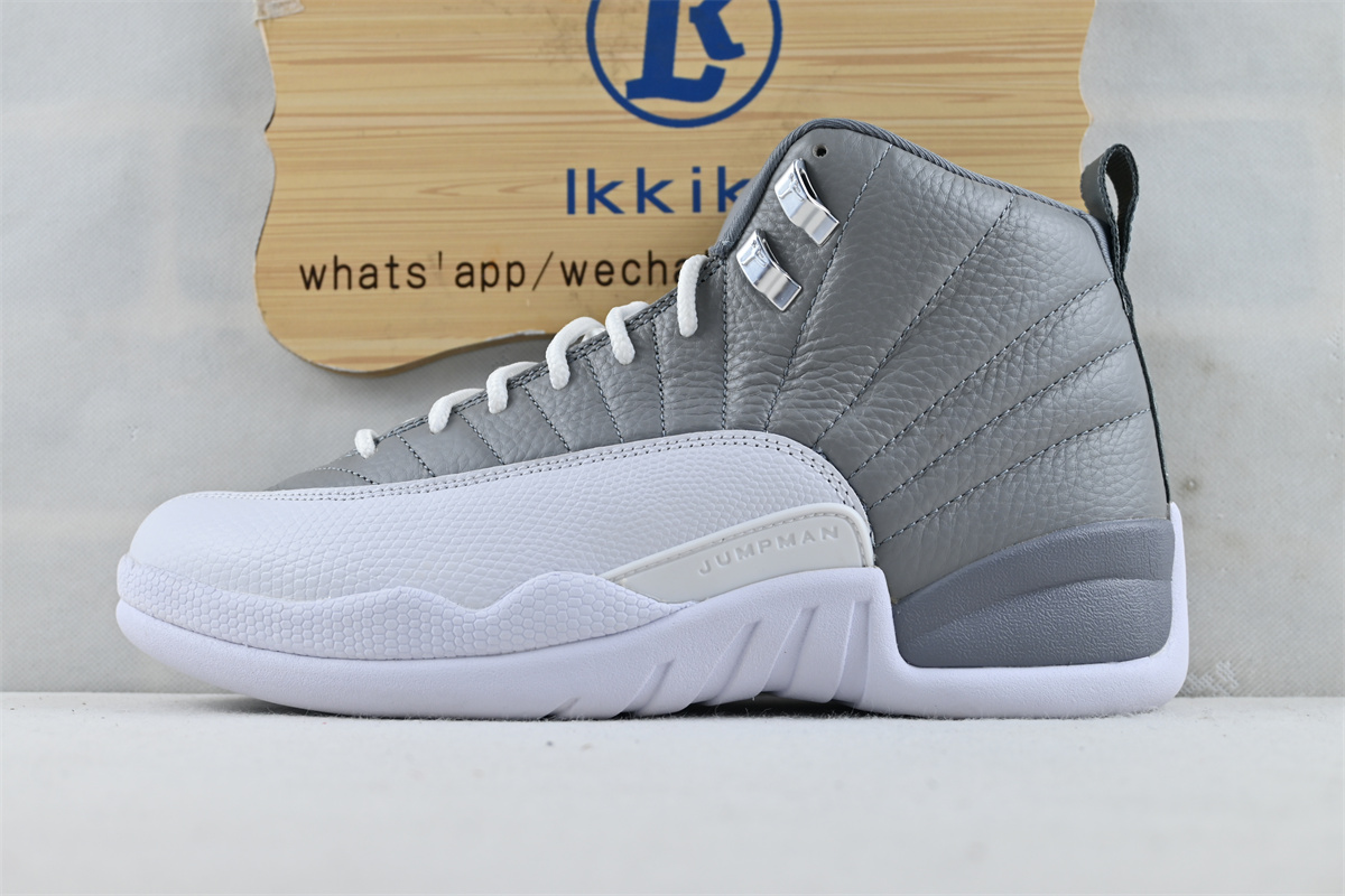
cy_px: 448
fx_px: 1821
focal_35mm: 49
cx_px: 672
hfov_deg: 40.5
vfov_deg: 27.7
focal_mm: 32.5
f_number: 5
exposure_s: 1/50
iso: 100
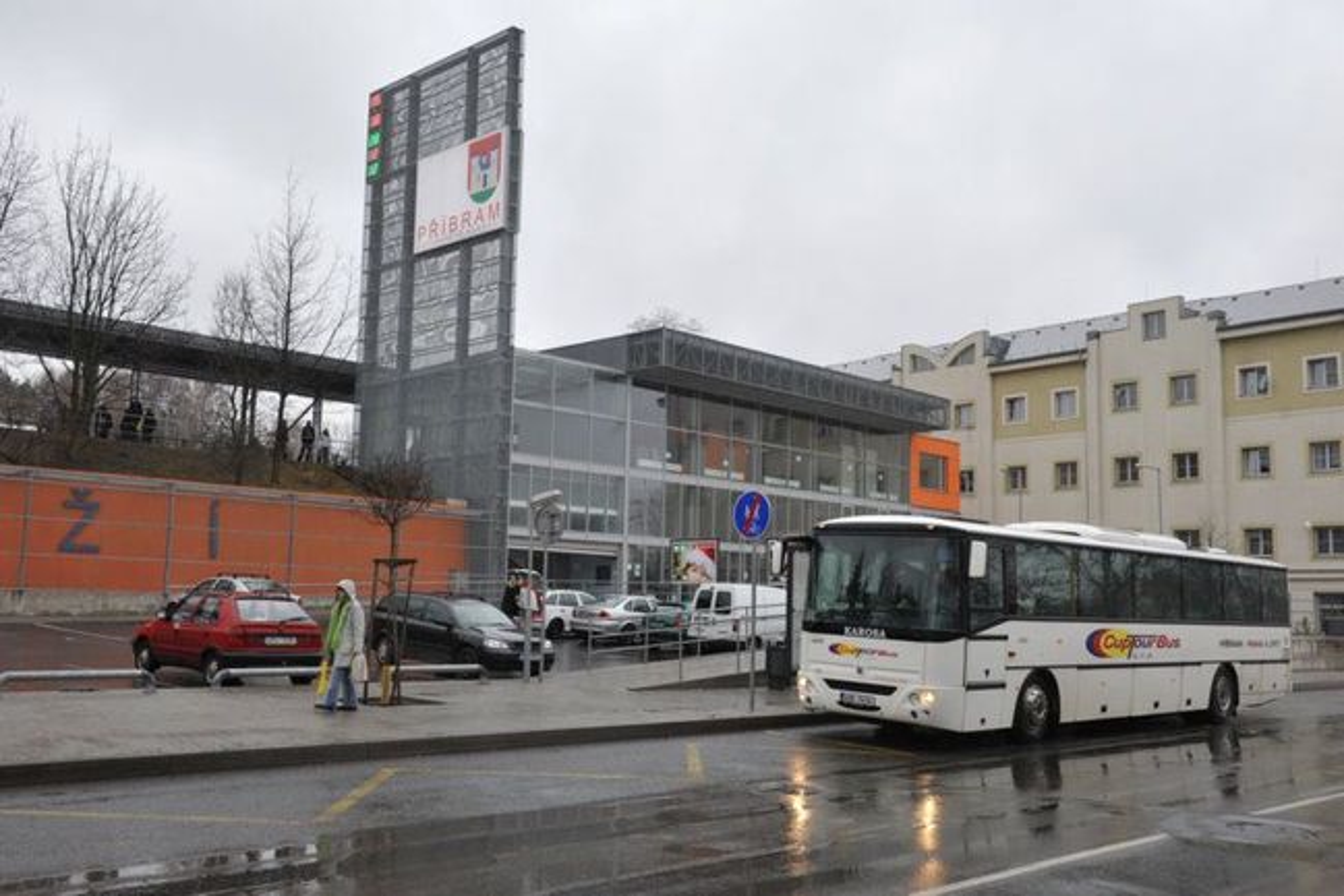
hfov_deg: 55.8
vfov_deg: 38.9
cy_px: 448
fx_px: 1270
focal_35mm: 34
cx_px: 672
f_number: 7.1
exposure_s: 1/200
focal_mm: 34
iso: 1000
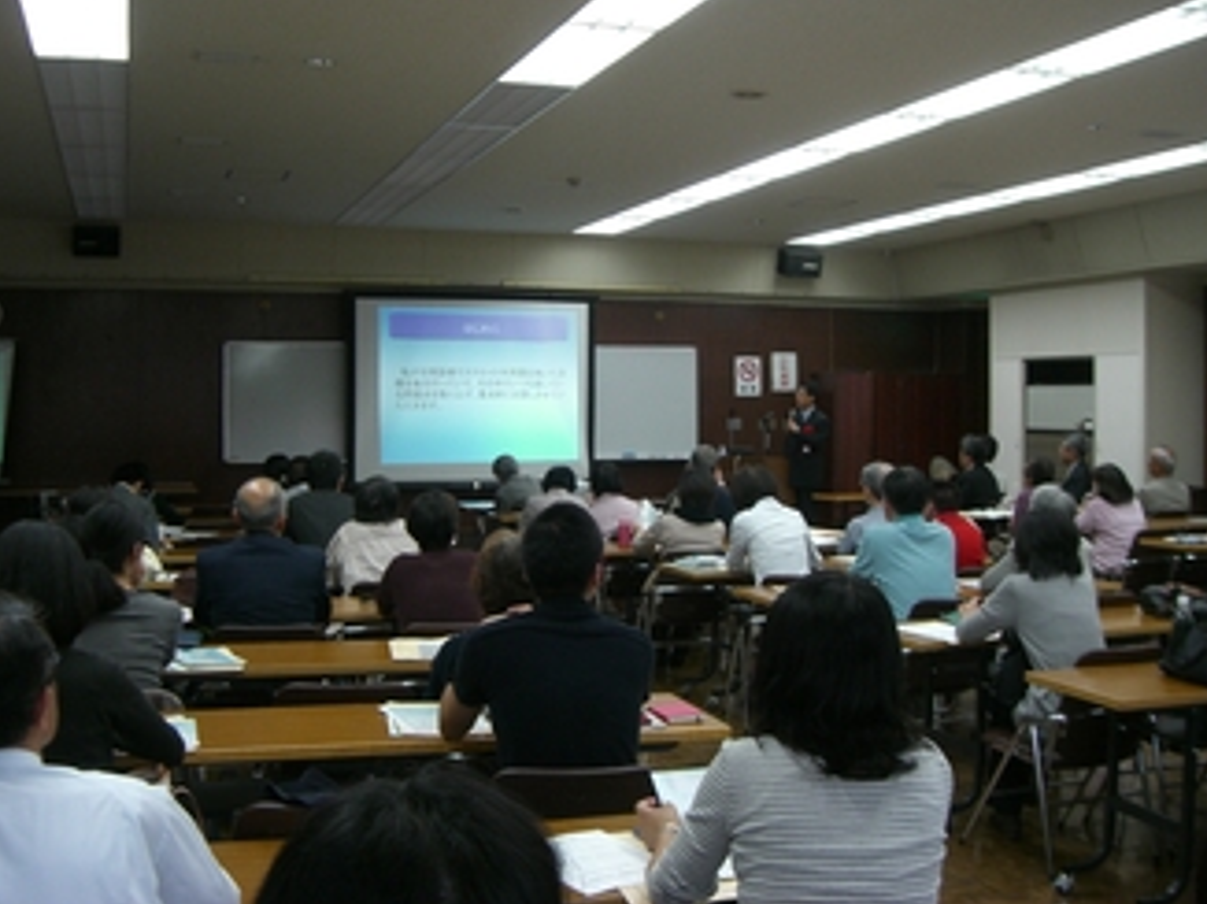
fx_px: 1463
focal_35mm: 42
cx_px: 604
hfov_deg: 44.8
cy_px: 408
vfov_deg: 34.3
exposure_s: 1/60
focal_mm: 6.2
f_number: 2.7
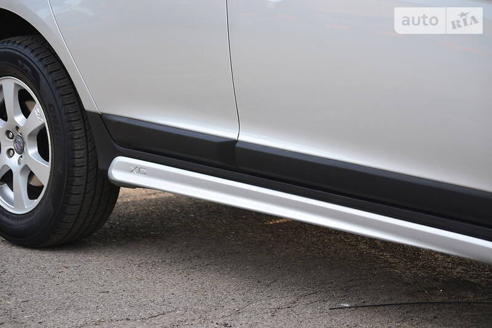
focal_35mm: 108
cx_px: 246
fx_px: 1476
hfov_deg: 18.9
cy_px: 164
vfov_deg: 12.7
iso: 200
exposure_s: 1/160
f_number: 4.2
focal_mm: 72
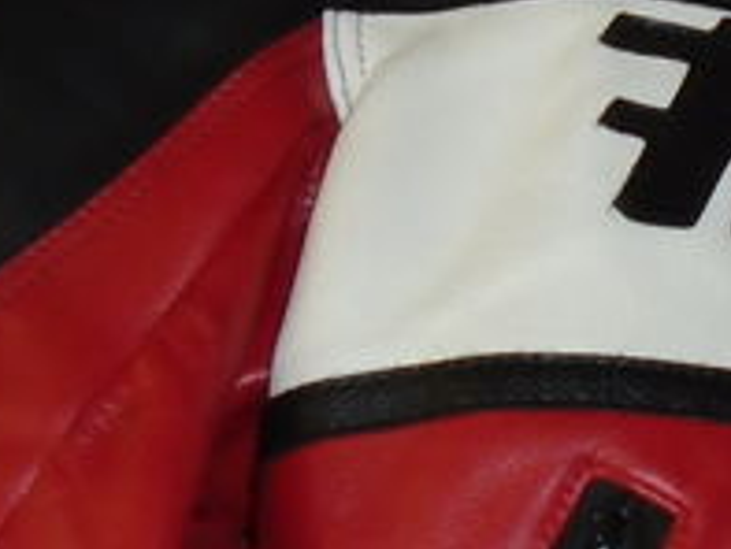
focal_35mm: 132
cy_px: 638
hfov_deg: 14.2
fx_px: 2789
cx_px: 1028
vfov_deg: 11.1
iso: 200
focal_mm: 4.6
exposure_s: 1/30
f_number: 3.2
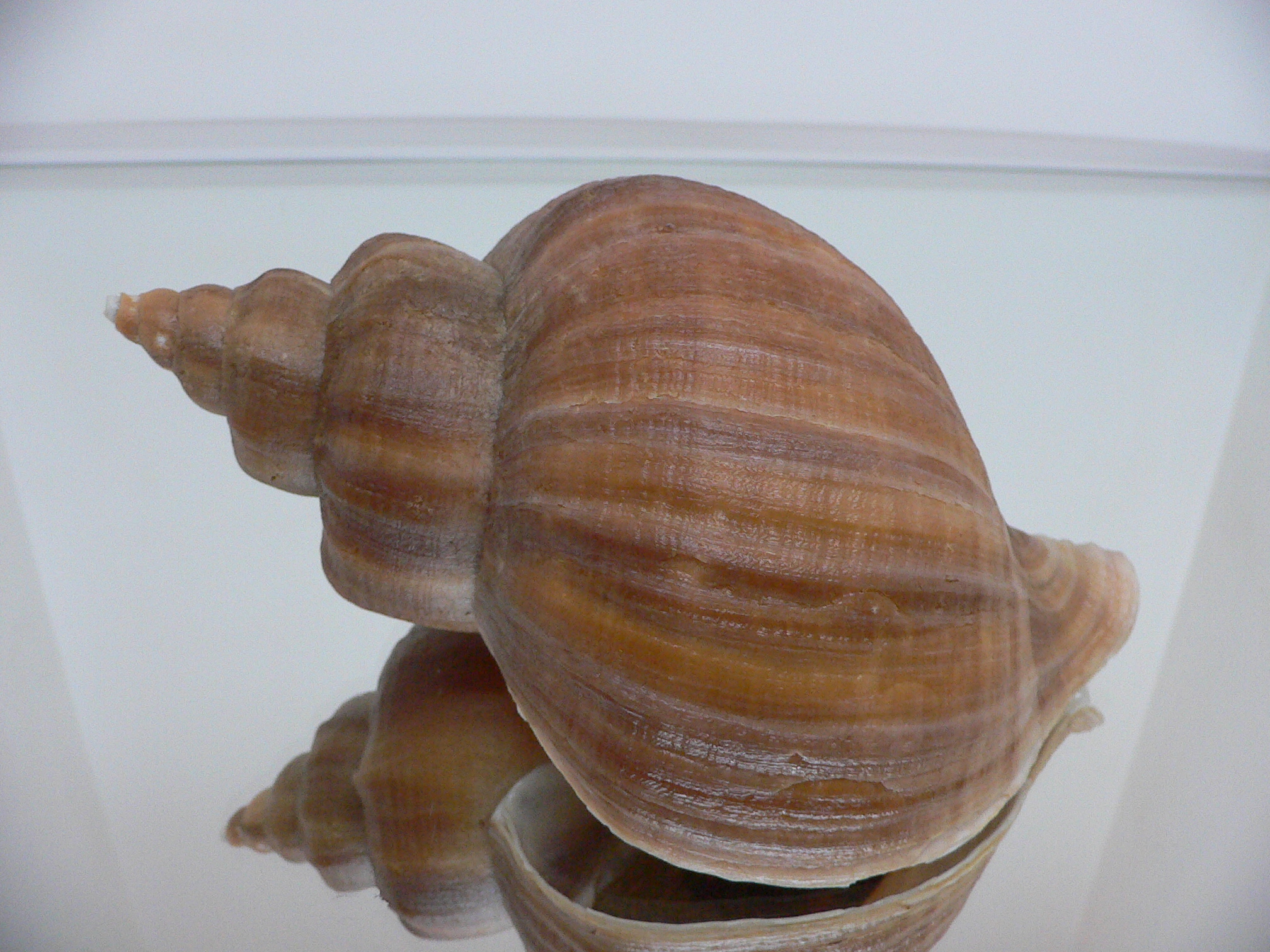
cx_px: 635
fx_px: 1284
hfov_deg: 52.6
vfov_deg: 40.7
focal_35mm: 35
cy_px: 476
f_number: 2.8
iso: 200
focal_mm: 4.6
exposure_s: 1/40
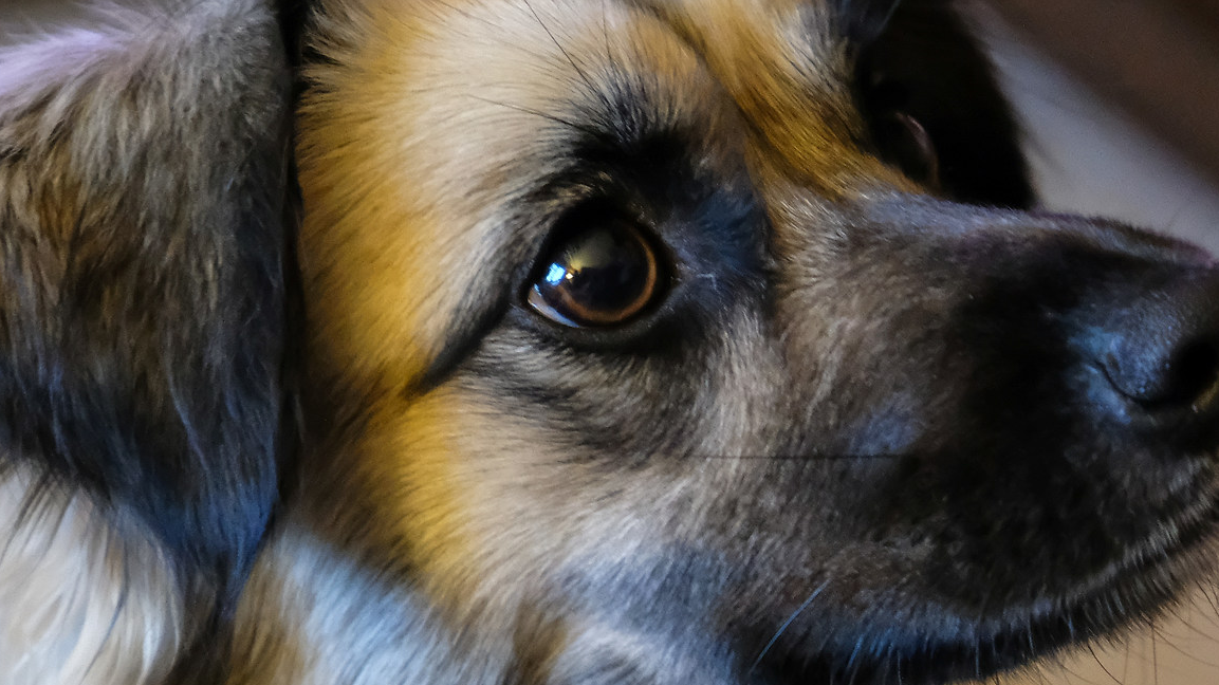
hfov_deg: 11.9
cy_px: 413
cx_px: 809
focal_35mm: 181
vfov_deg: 6.7
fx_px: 5849
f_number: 4
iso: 6400
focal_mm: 55
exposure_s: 1/20
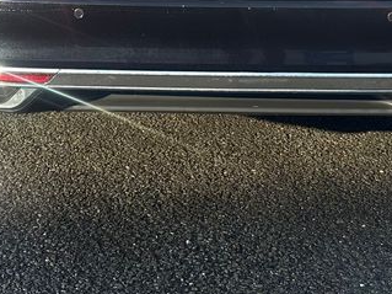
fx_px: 872
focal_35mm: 77
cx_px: 238
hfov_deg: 25.3
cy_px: -65
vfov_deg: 18.1
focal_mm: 6.86
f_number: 1.78
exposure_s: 1/740
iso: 80
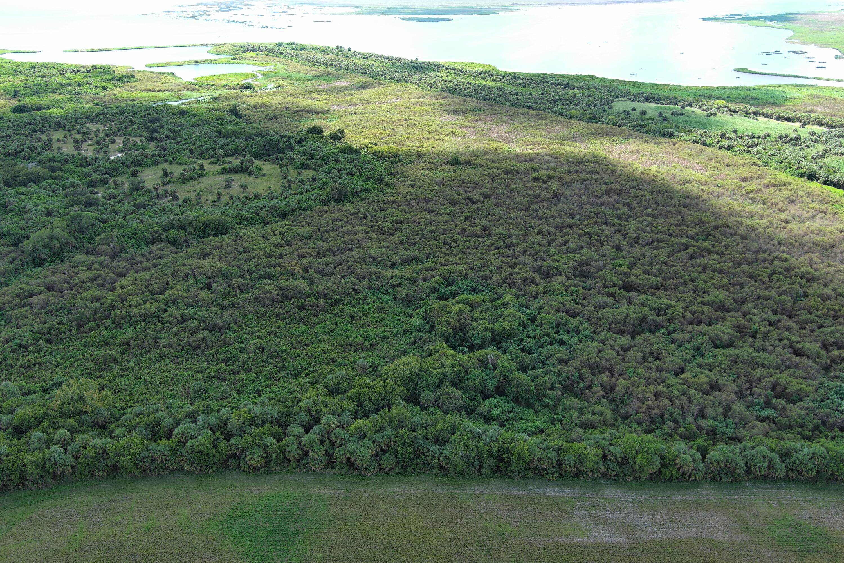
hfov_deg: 63.7
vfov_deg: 45.0
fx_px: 680
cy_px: 282
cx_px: 422
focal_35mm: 29
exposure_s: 1/367
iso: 100
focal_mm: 10.57
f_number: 2.8
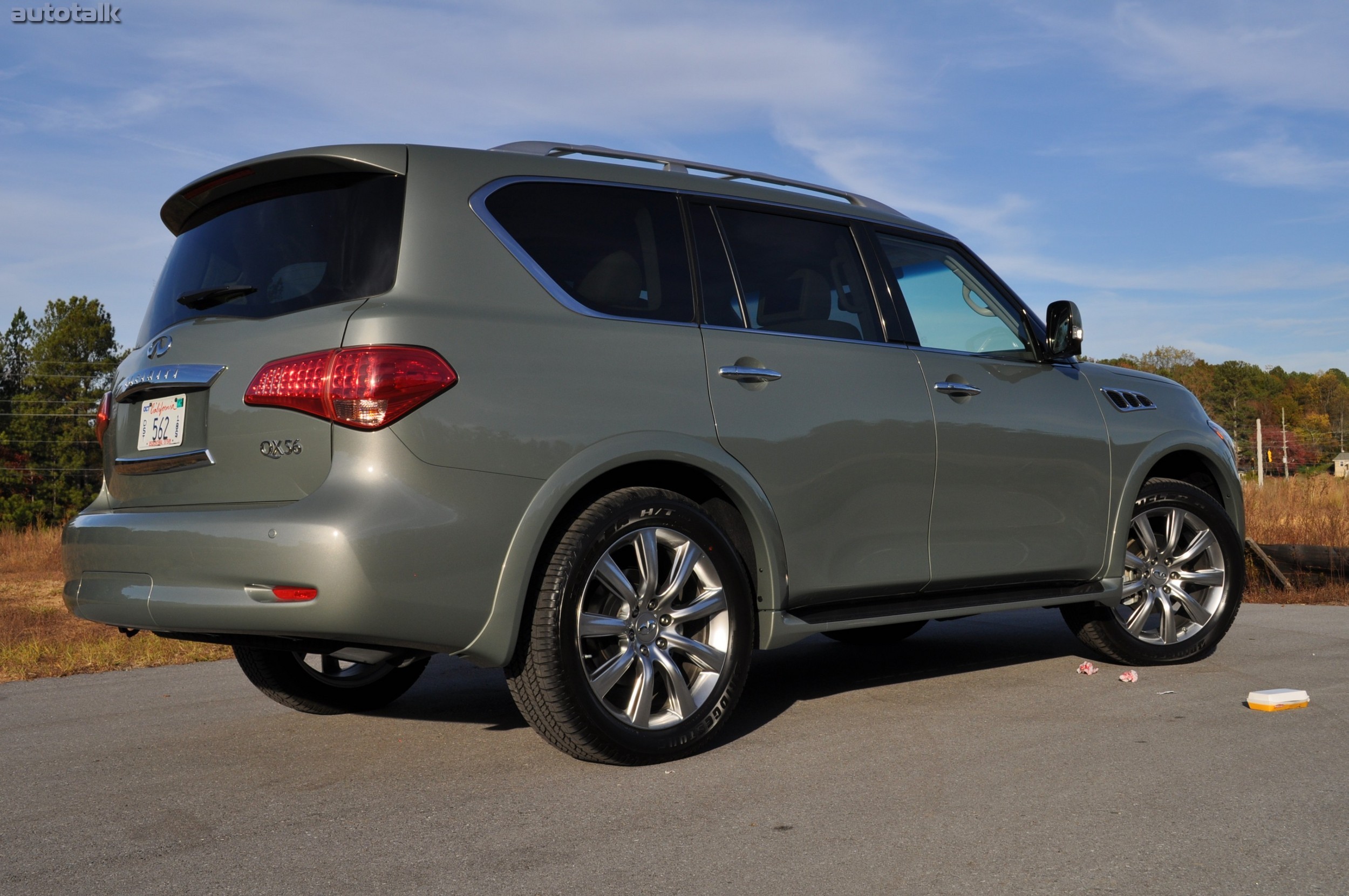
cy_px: 448
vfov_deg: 34.1
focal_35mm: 39
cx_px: 674
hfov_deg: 49.6
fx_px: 1460
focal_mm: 26
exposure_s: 1/400
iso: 200
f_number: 10
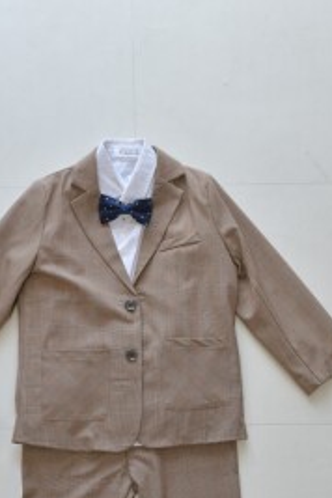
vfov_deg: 27.4
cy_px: 414
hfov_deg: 18.9
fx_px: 996
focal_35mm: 72
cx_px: 116
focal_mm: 40
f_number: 4.5
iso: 800
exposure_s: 1/100
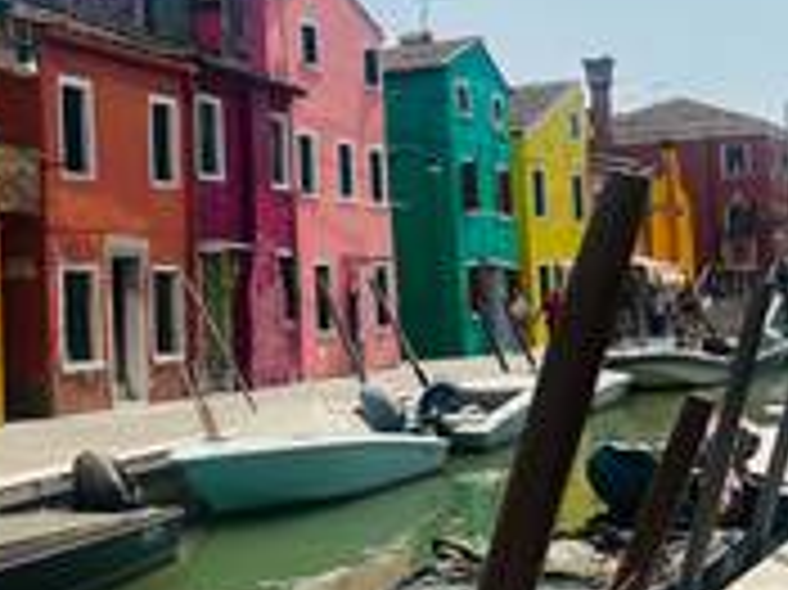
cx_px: 149
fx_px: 1501
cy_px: 162
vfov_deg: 22.1
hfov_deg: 28.7
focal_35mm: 66
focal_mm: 6.86
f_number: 1.78
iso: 80
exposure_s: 1/9709
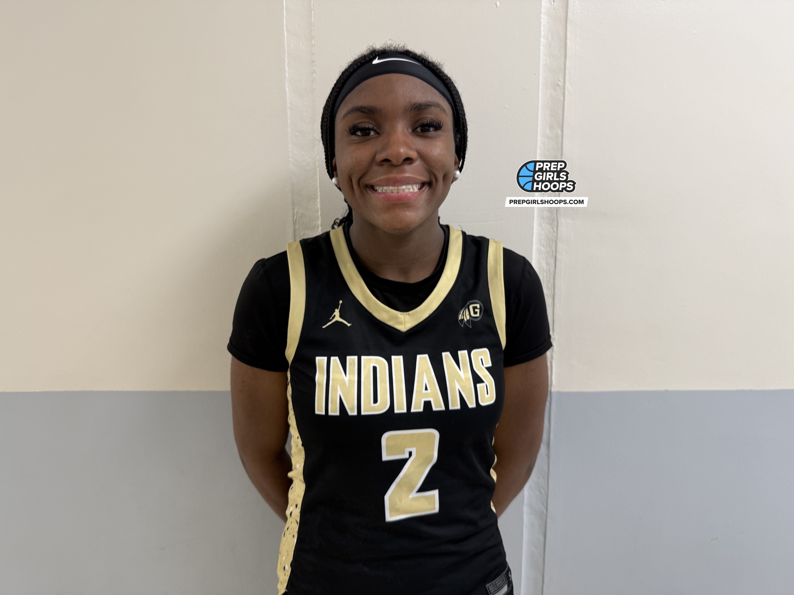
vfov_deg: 56.8
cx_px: 397
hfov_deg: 71.6
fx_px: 550
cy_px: 298
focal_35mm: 24
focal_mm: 6.76
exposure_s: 1/60
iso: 100
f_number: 1.78
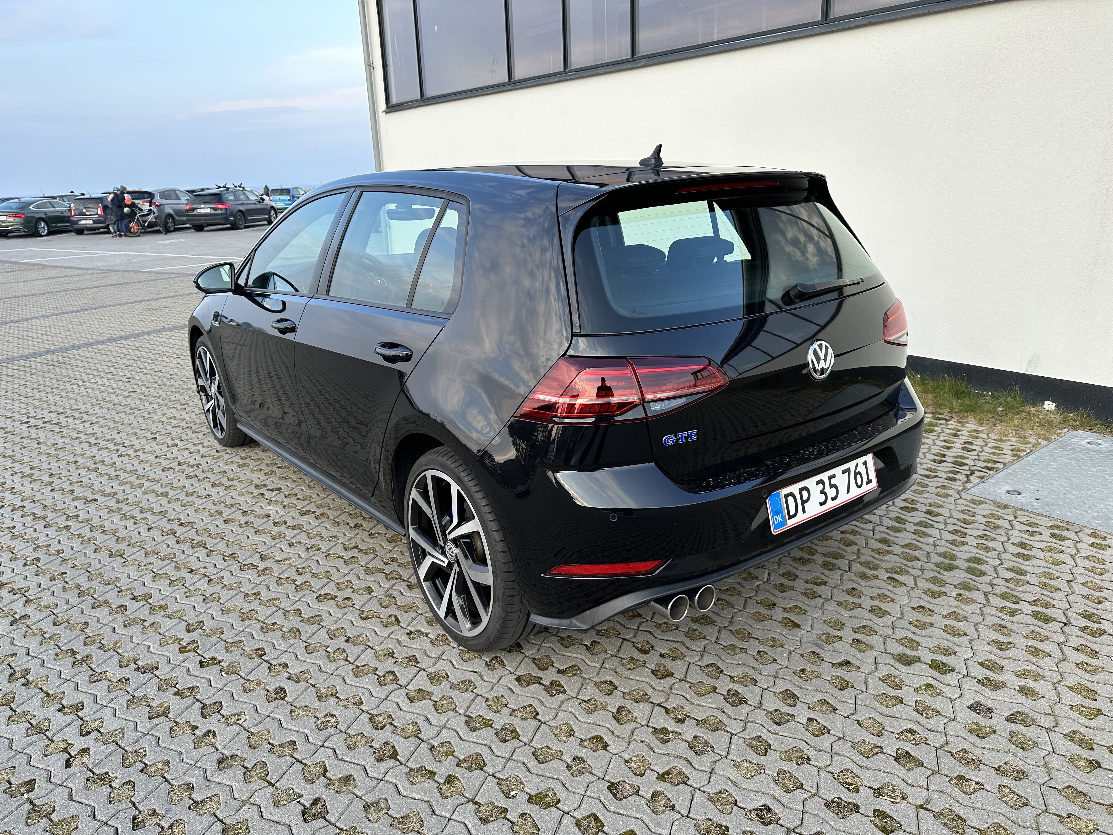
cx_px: 556
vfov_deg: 56.8
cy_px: 418
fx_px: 772
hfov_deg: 71.6
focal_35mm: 24
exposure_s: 1/714
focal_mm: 6.86
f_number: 1.78
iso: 80
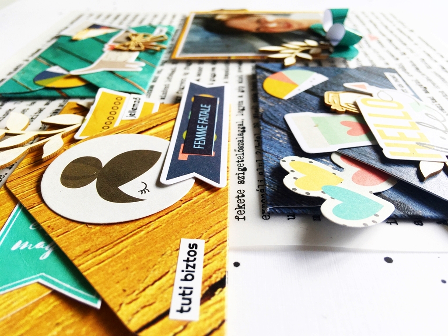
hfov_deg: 61.7
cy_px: 168
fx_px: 375
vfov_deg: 48.2
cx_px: 224
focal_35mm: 29
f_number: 2.2
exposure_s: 1/100
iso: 32
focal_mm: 4.15
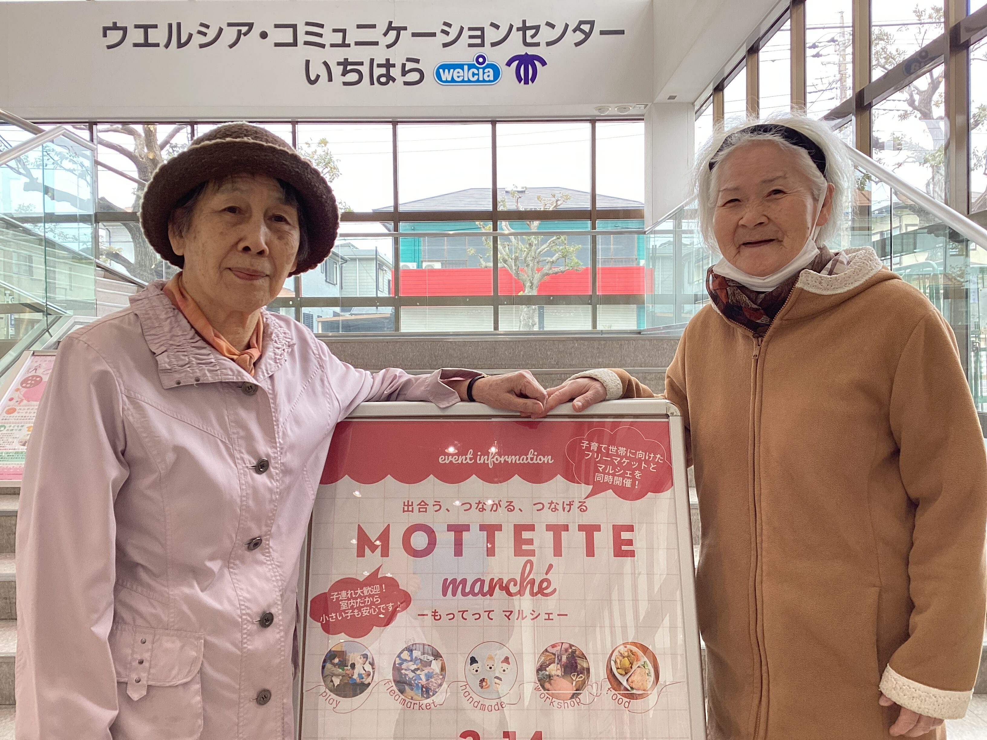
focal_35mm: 31
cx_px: 494
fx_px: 884
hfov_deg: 58.4
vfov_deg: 45.4
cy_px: 370
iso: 40
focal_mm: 3.3
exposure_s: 1/120
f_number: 2.4
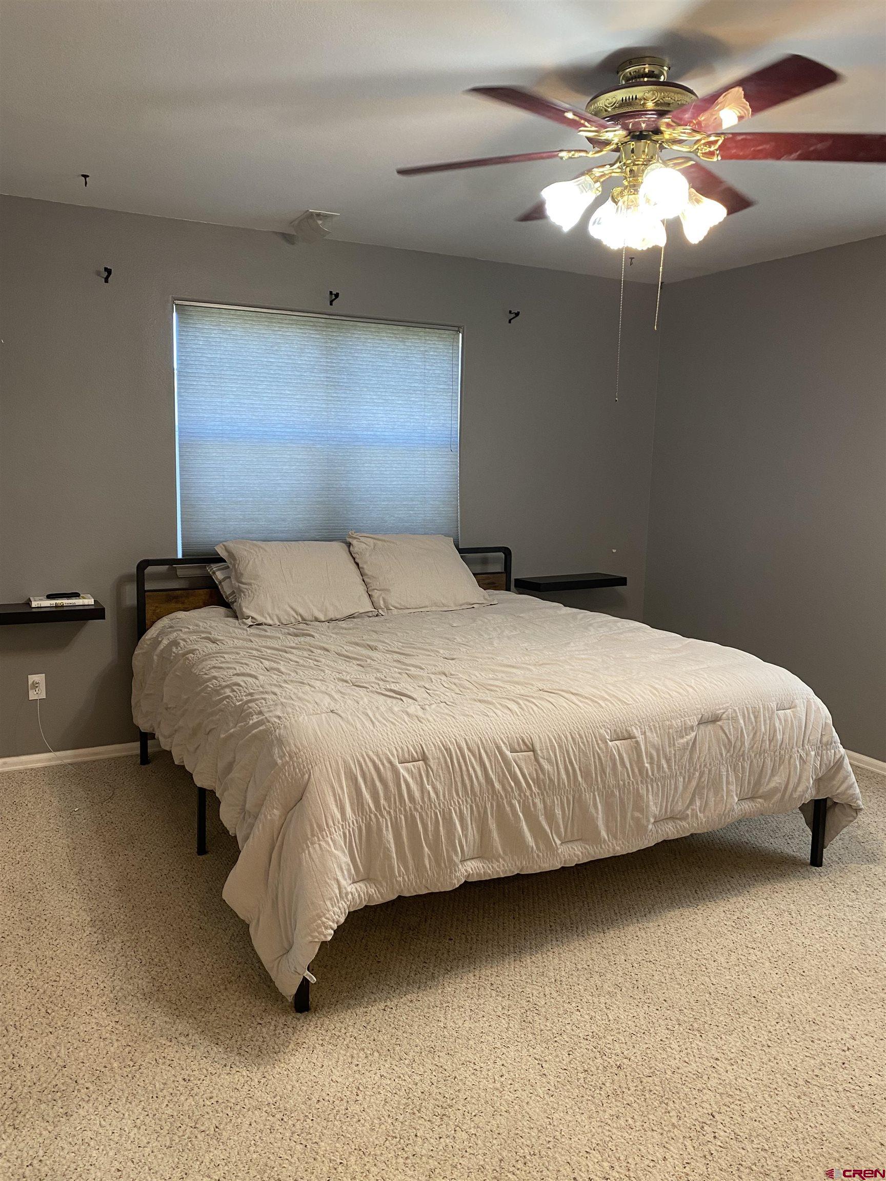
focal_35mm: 26
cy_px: 590
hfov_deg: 53.1
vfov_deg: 67.3
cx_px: 443
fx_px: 887
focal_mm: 4.25
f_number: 1.8
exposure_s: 1/60
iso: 80
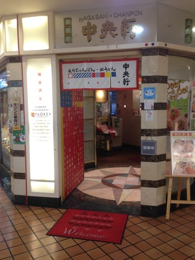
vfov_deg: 55.4
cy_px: 130
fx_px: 248
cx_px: 98
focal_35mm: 33
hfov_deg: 42.9
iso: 50
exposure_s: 1/20
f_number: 2.4
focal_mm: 4.12
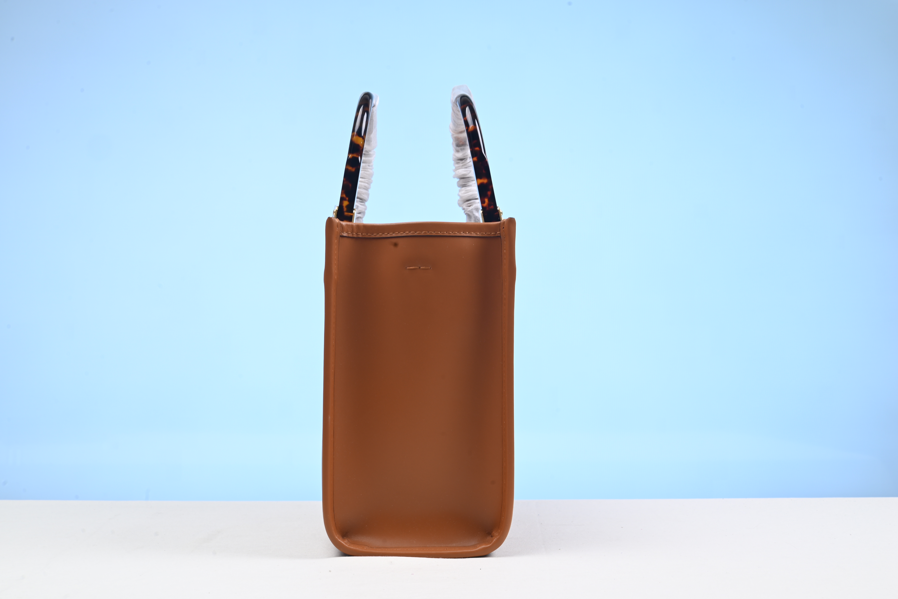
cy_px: 300
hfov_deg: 48.4
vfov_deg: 33.4
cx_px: 449
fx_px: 998
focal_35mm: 40
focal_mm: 40
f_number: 16
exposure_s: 1/2
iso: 100
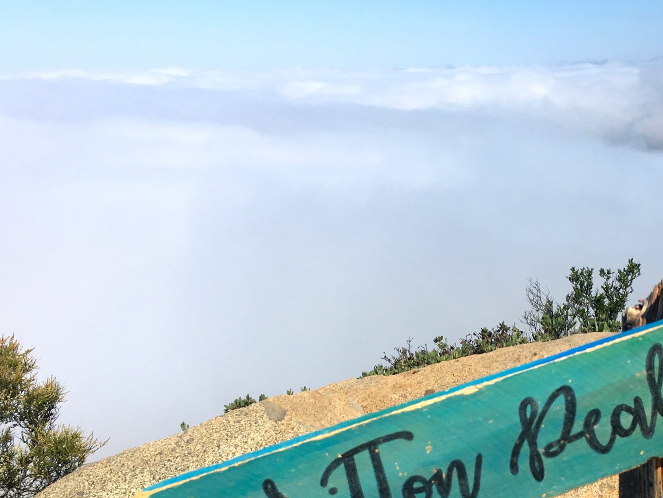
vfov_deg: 27.1
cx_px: 504
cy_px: 381
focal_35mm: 53
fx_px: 1015
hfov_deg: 35.3
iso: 25
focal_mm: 4.15
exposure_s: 1/2747
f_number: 2.2
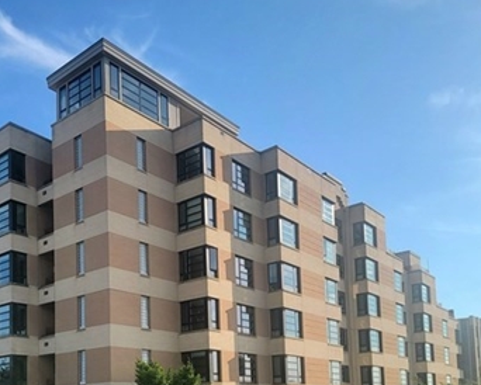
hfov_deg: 51.3
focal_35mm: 35
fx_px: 499
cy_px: 248
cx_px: 205
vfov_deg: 41.8
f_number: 1.8
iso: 16
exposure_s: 1/1429
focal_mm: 6.7
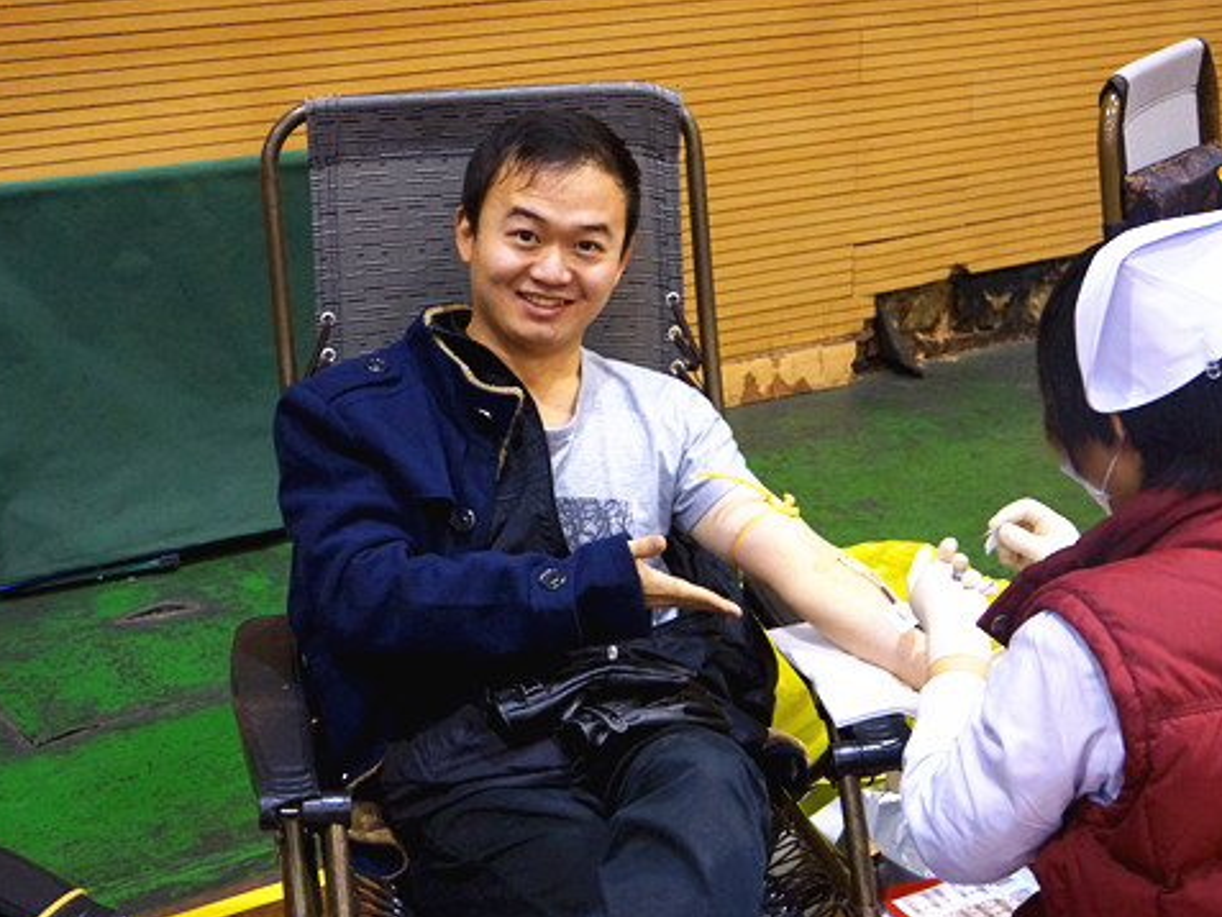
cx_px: 630
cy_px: 557
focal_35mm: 58
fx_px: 2048
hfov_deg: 33.2
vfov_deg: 25.2
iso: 1600
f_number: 4
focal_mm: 24
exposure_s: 1/80
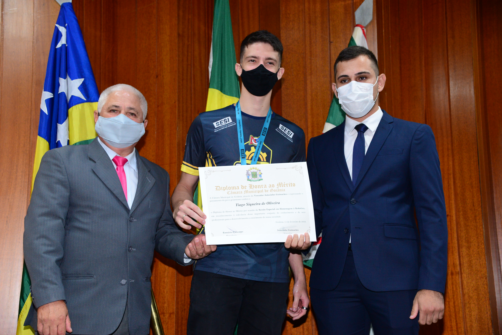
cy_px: 168
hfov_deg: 39.6
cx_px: 251
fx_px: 697
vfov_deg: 27.0
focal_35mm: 50
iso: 2500
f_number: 4
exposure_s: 1/125
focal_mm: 50
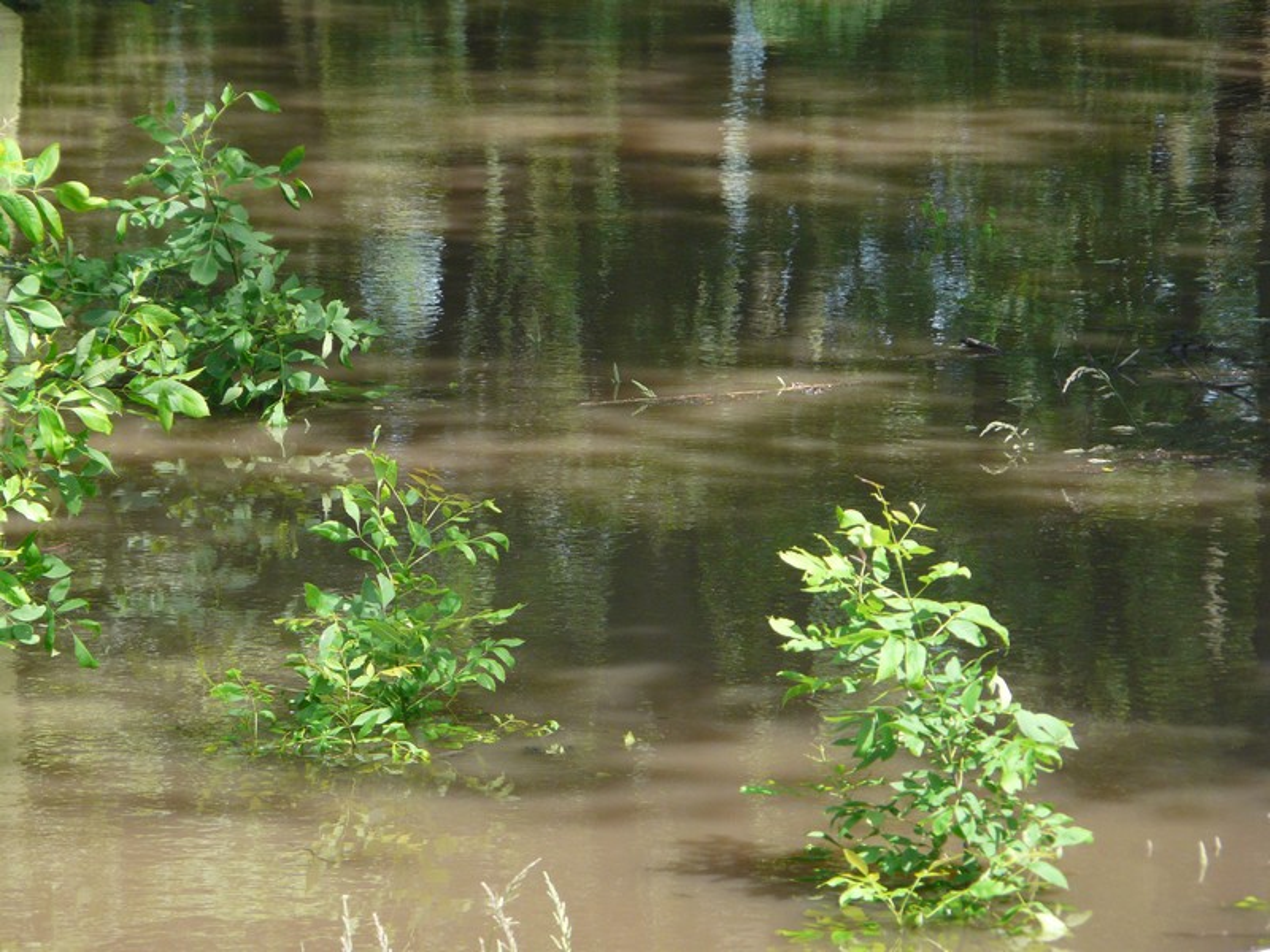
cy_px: 476
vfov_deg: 5.5
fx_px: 9906
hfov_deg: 7.3
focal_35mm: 270
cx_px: 635
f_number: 4
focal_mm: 44.4
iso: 200
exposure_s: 1/320
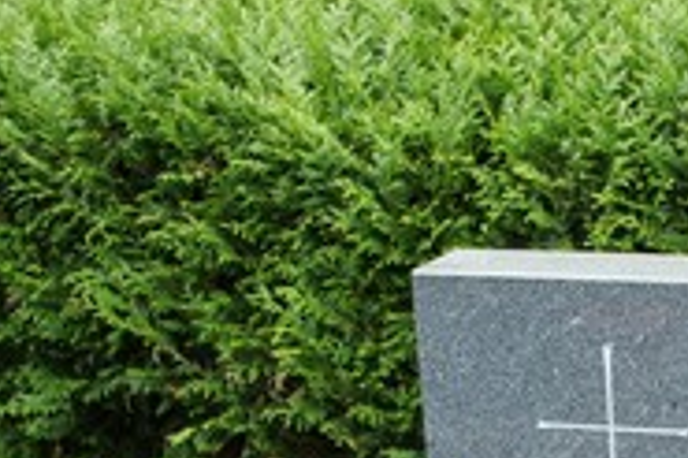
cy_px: 544
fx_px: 1566
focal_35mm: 82
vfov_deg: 16.0
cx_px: 610
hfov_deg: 24.1
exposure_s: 1/125
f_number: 5.6
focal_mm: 22
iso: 250
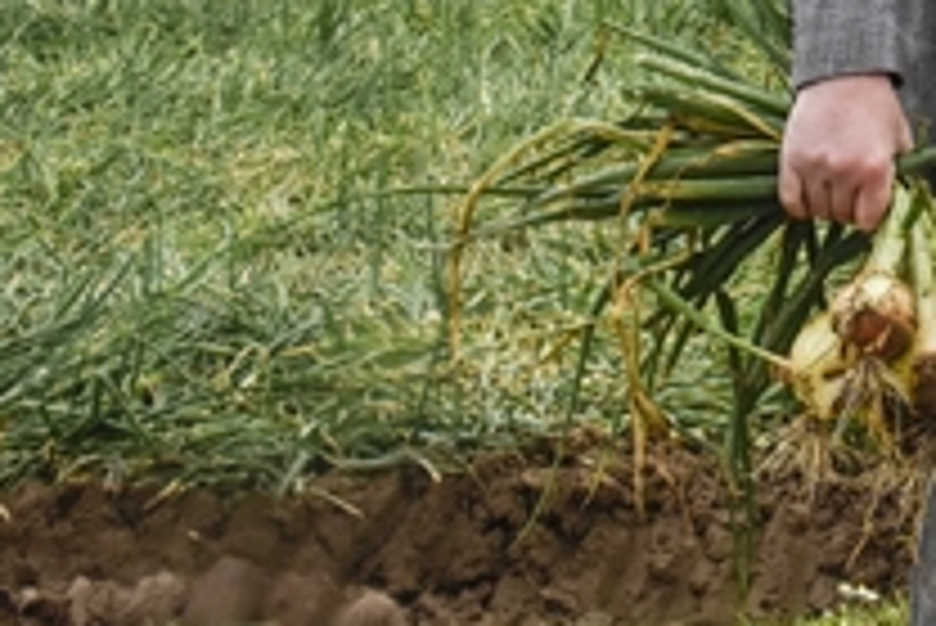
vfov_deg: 13.2
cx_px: 1152
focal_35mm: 99
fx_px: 2587
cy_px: -230
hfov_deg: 19.2
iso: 560
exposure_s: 1/500
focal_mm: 23
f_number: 8
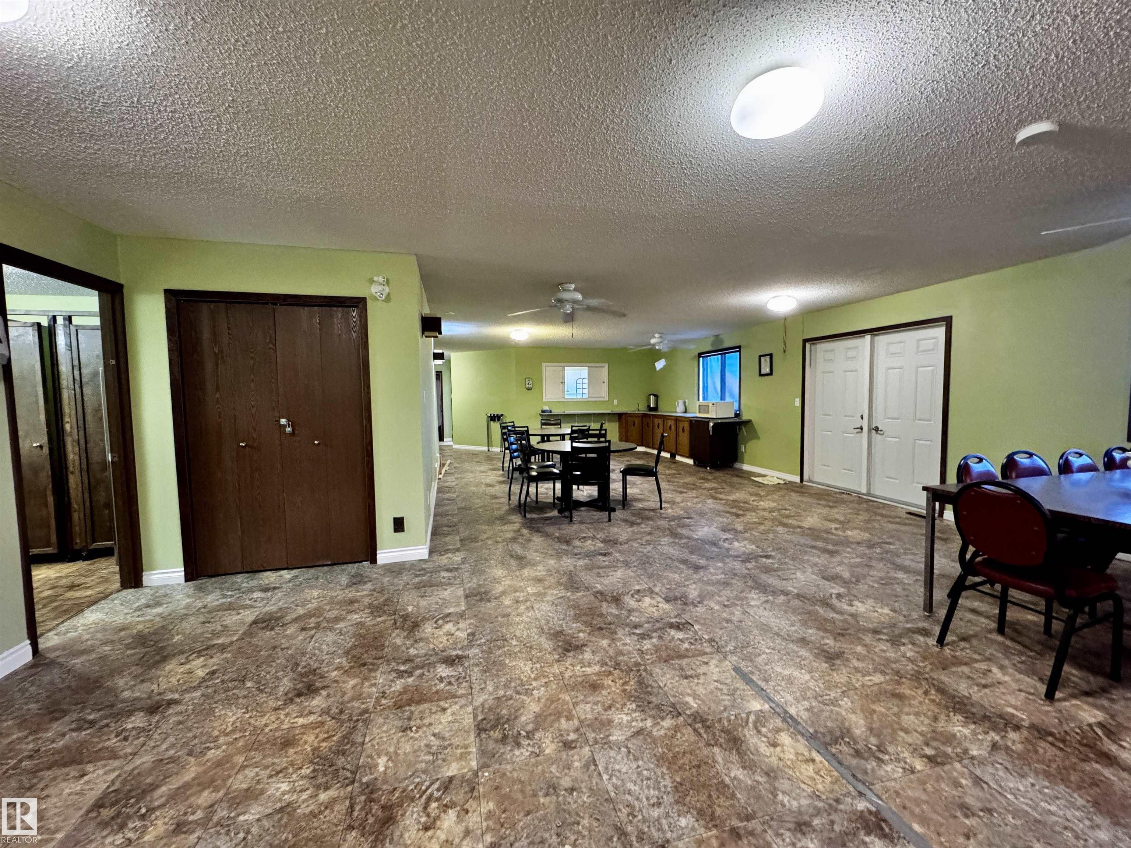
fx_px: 457
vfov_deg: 85.7
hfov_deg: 102.1
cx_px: 566
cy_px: 424
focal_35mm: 14
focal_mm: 2.22
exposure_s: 1/60
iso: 1250
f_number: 2.2
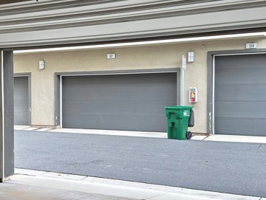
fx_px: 477
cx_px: 70
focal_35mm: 62
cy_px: 106
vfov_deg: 23.7
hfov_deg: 30.7
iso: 400
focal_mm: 6.76
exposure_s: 1/60
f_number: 1.78
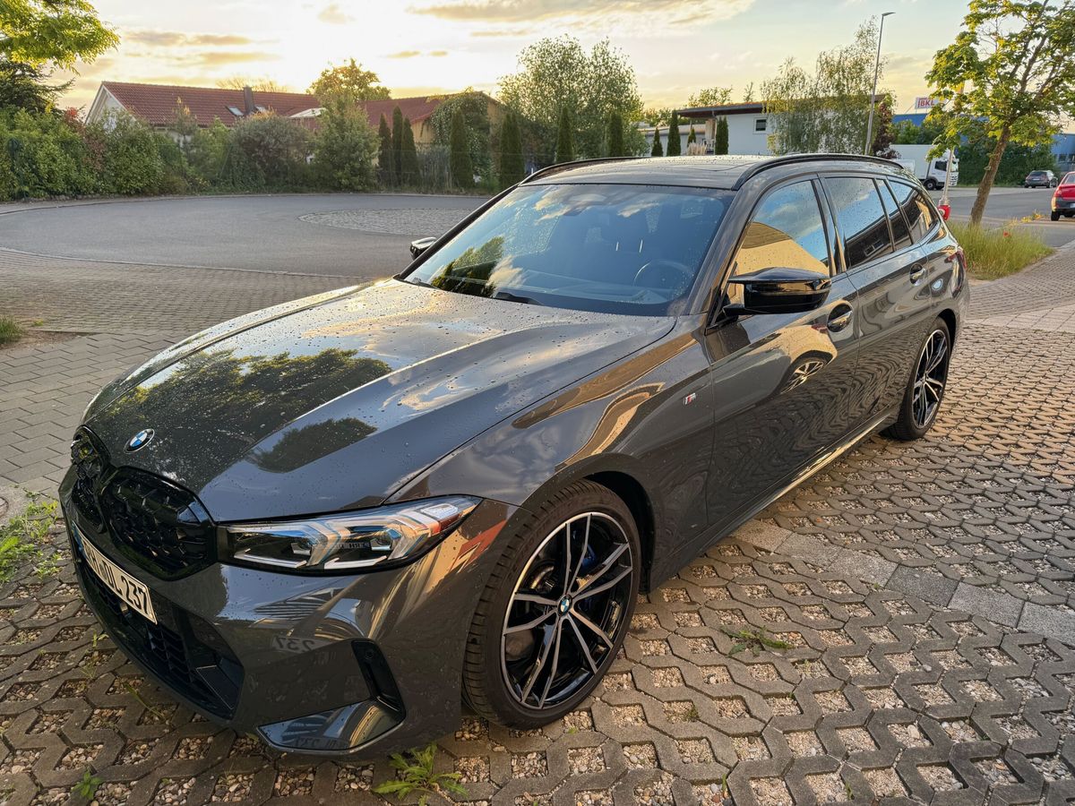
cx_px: 538
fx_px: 745
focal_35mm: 24
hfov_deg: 71.6
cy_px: 403
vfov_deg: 56.8
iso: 64
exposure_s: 1/252
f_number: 1.78
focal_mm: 6.76
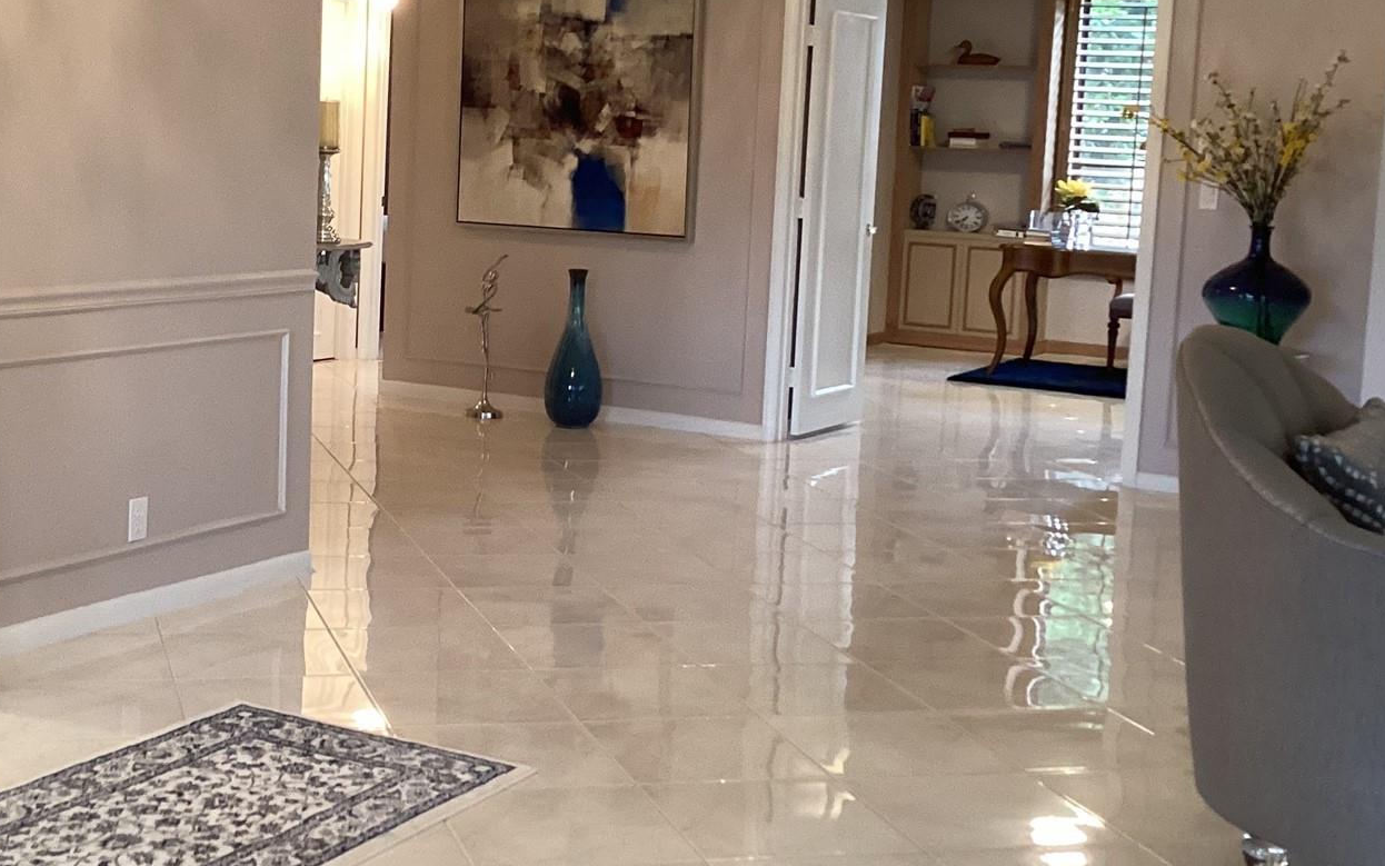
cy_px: 350
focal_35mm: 54
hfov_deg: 37.3
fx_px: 2038
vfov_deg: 23.9
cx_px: 518
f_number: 2.4
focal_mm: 3.3
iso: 250
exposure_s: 1/60
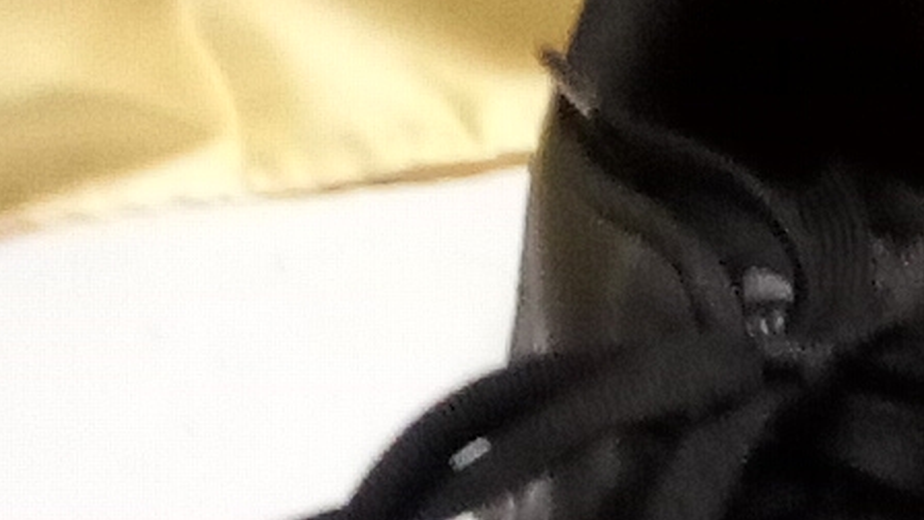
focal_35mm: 109
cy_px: 532
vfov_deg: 11.0
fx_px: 2671
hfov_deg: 18.5
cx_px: 1126
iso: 346
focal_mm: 2.27
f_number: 2.2
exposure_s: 1/20
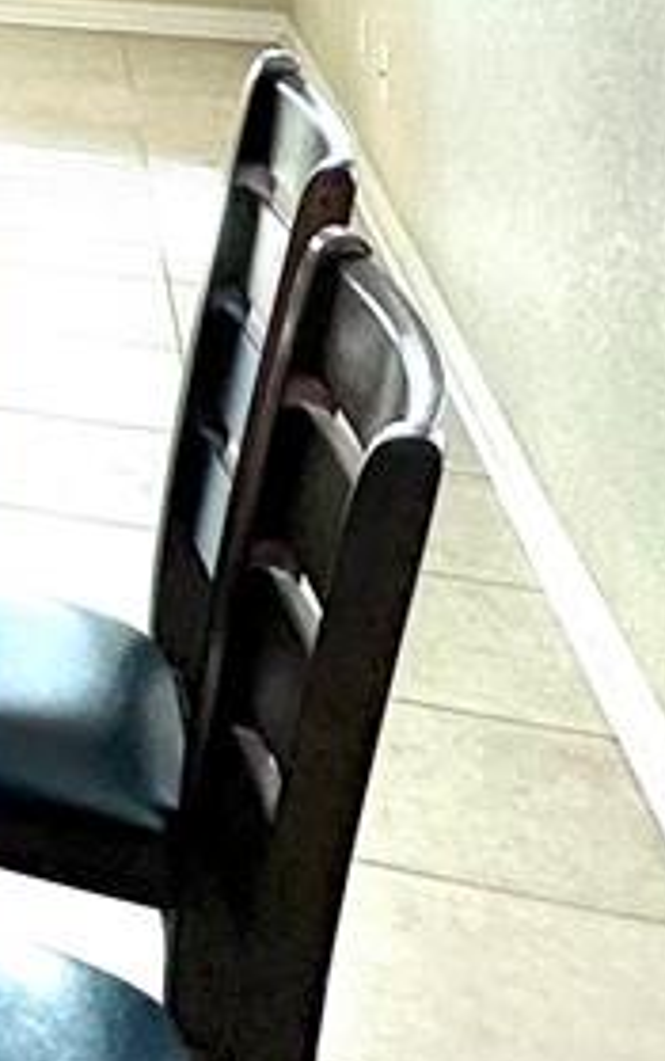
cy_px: -468
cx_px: -1250
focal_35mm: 85
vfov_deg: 21.1
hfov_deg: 11.0
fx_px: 2458
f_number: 2.2
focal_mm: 2.22
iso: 100
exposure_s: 1/120
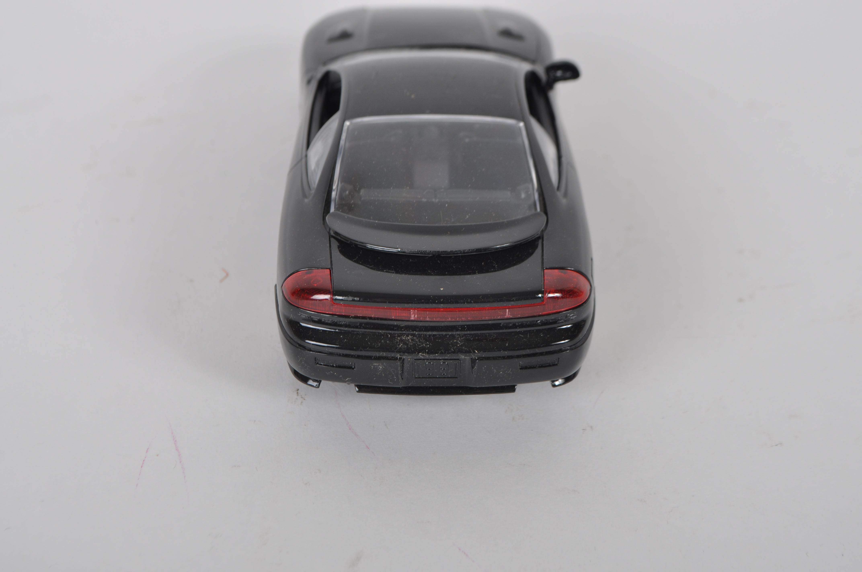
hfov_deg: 29.9
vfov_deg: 20.1
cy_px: 286
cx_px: 431
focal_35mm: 68
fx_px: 1614
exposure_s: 1/125
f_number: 9
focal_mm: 45
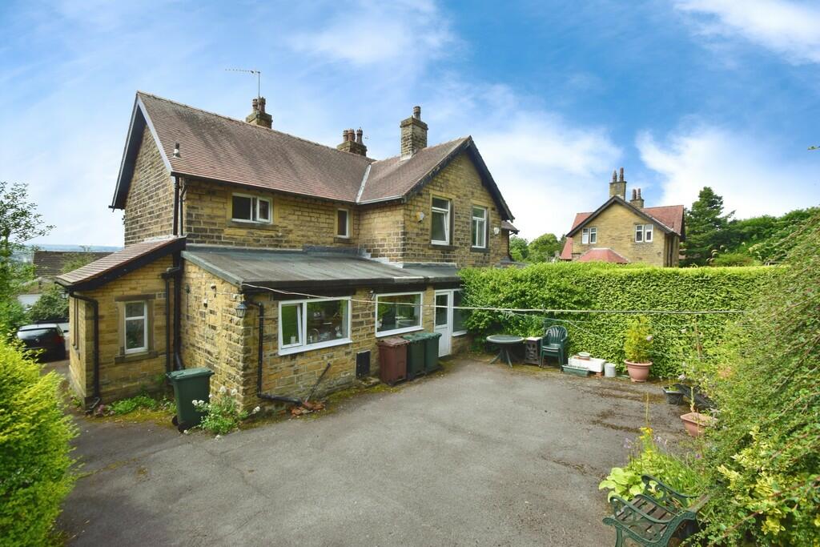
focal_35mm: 15
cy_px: 274
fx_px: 342
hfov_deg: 100.4
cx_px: 410
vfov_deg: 77.3
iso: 400
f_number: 11
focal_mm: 10
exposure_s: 1/500
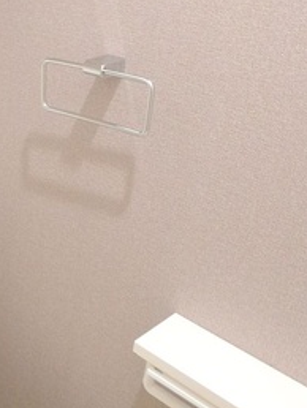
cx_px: -47
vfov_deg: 29.8
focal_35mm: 65
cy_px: 234
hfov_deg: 21.3
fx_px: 767
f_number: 2
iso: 400
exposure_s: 1/15
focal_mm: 5.1
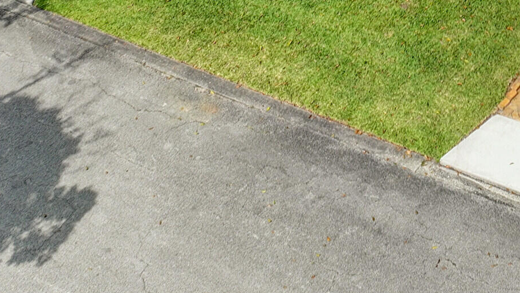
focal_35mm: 86
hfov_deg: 22.7
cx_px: 628
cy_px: -341
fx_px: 1186
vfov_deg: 12.1
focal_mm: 12.3
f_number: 2.8
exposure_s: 1/1600
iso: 100
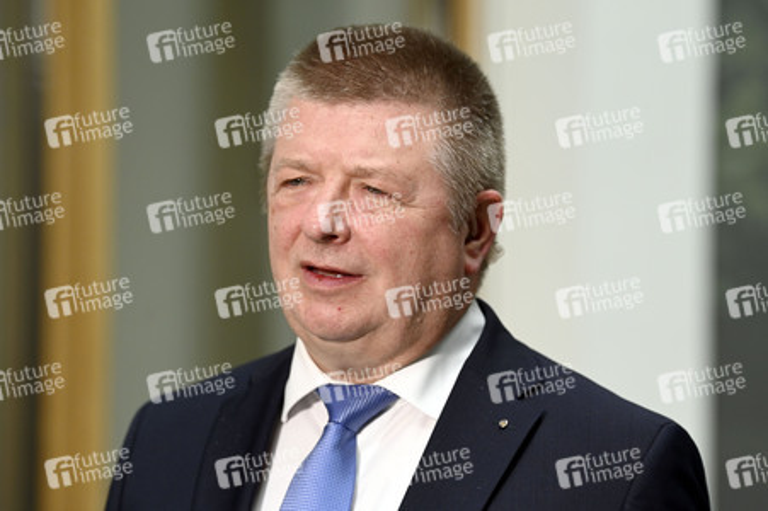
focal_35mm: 185
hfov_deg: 11.1
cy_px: 256
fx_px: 3944
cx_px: 384
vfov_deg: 7.4
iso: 1000
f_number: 4.5
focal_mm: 185
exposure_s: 1/640
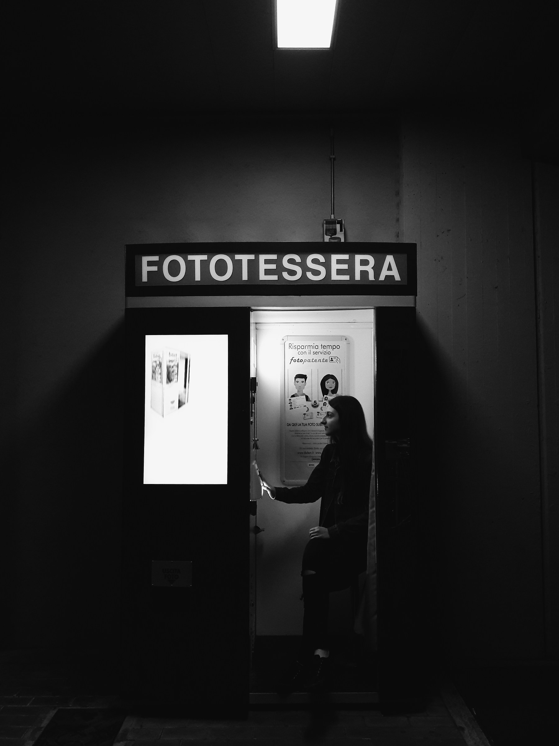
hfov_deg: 49.7
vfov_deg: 63.4
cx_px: 280
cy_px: 373
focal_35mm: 28
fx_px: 603
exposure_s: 1/33
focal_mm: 3.7
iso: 125
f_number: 1.9
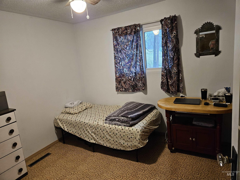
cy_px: 90
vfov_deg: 58.9
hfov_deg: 73.9
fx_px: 159
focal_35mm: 23
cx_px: 120
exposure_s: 1/40
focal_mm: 5.4
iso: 500
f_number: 1.8
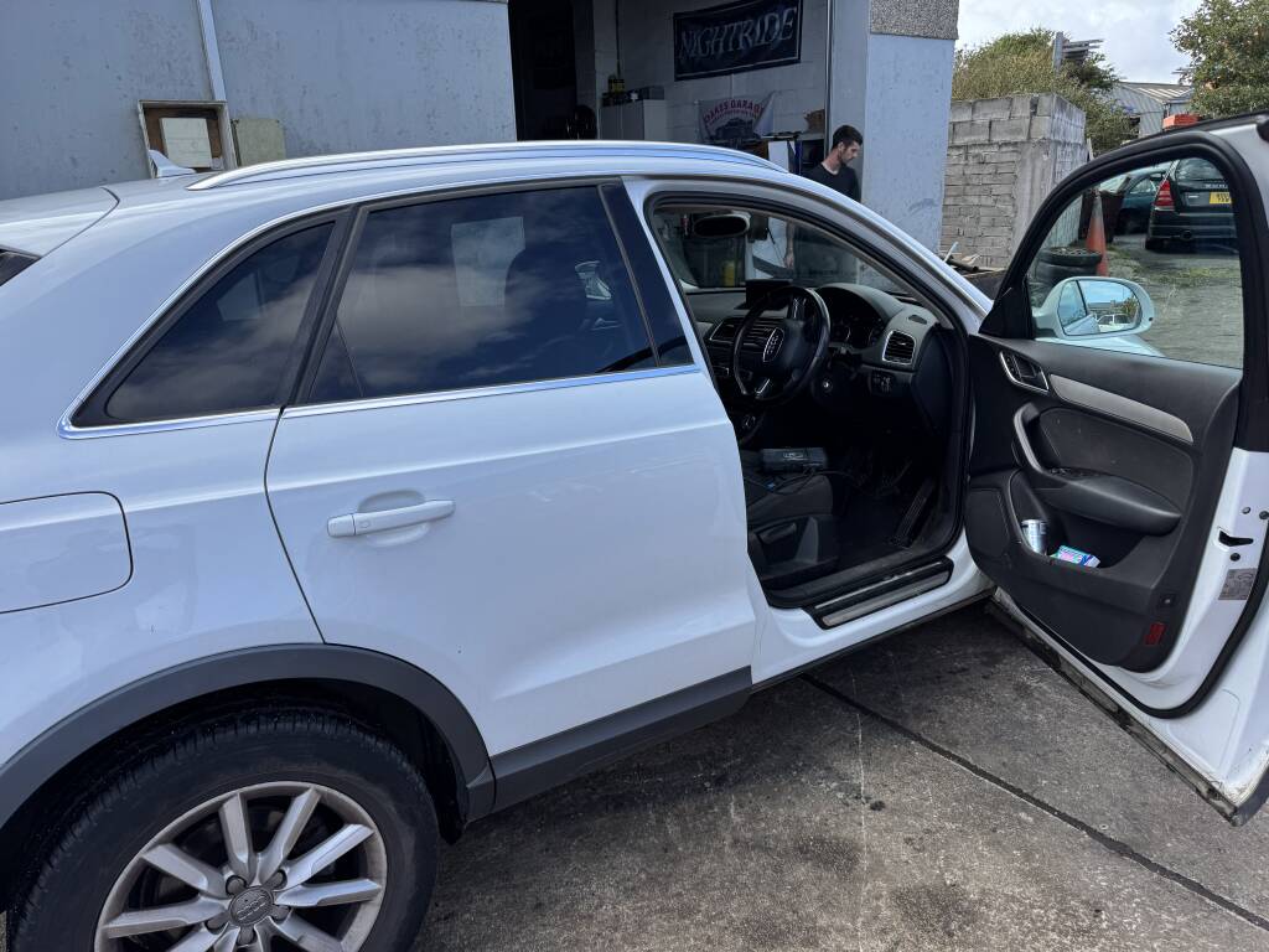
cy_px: 476
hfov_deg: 71.6
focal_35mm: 24
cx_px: 634
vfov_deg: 56.8
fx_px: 880
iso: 80
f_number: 1.78
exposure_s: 1/1261
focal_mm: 6.76
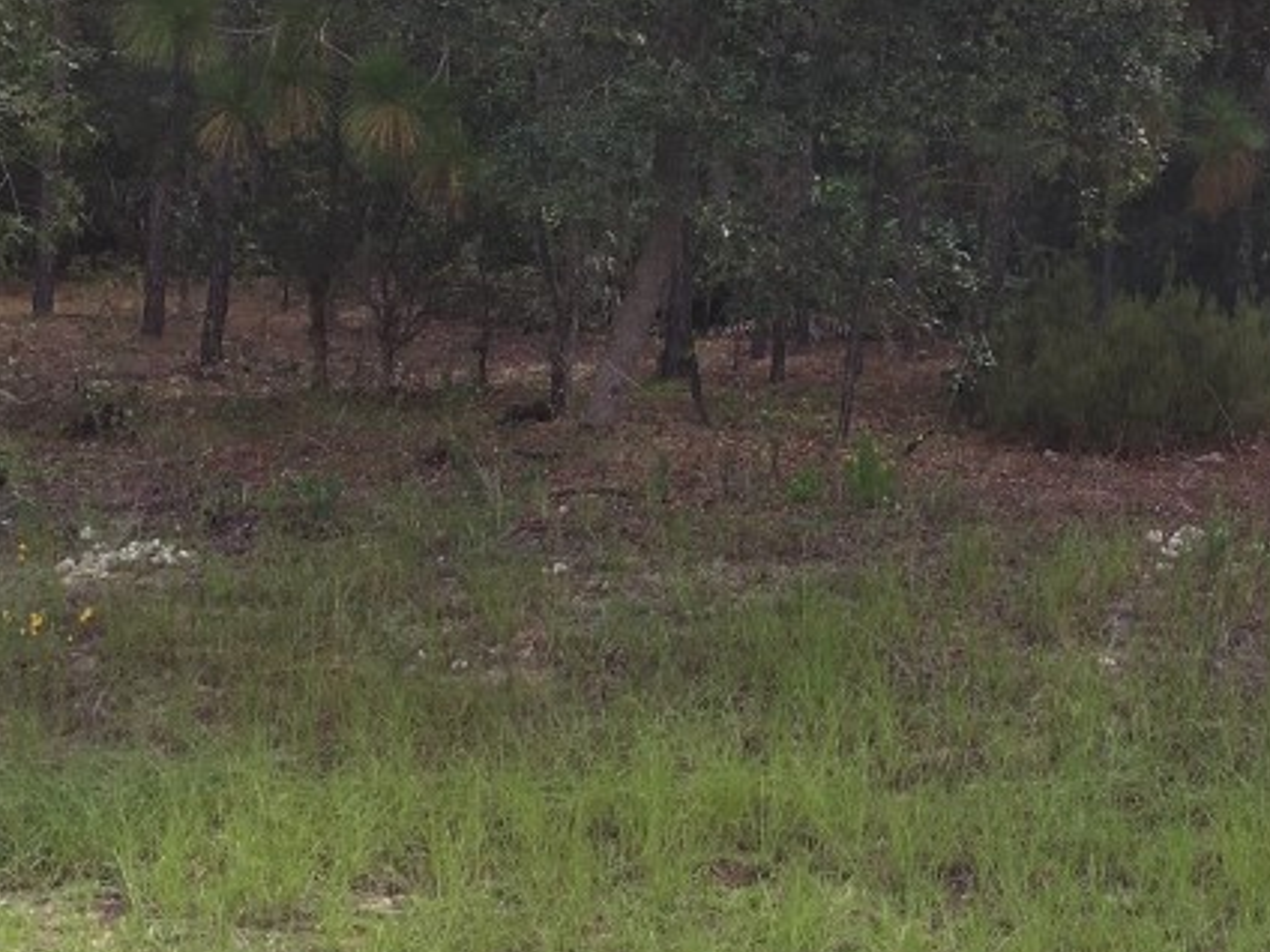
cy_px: 183
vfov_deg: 20.8
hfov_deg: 27.2
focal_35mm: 70
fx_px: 2568
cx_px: 1024
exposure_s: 1/346
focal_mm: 4.15
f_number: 2.2
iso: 25
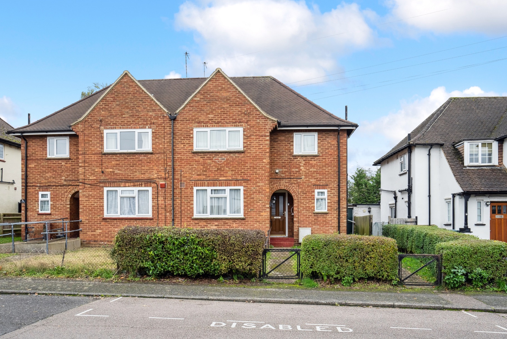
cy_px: 160
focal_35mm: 28
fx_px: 394
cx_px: 249
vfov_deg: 46.4
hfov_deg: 65.4
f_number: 6.3
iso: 1600
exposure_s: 1/640
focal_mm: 25
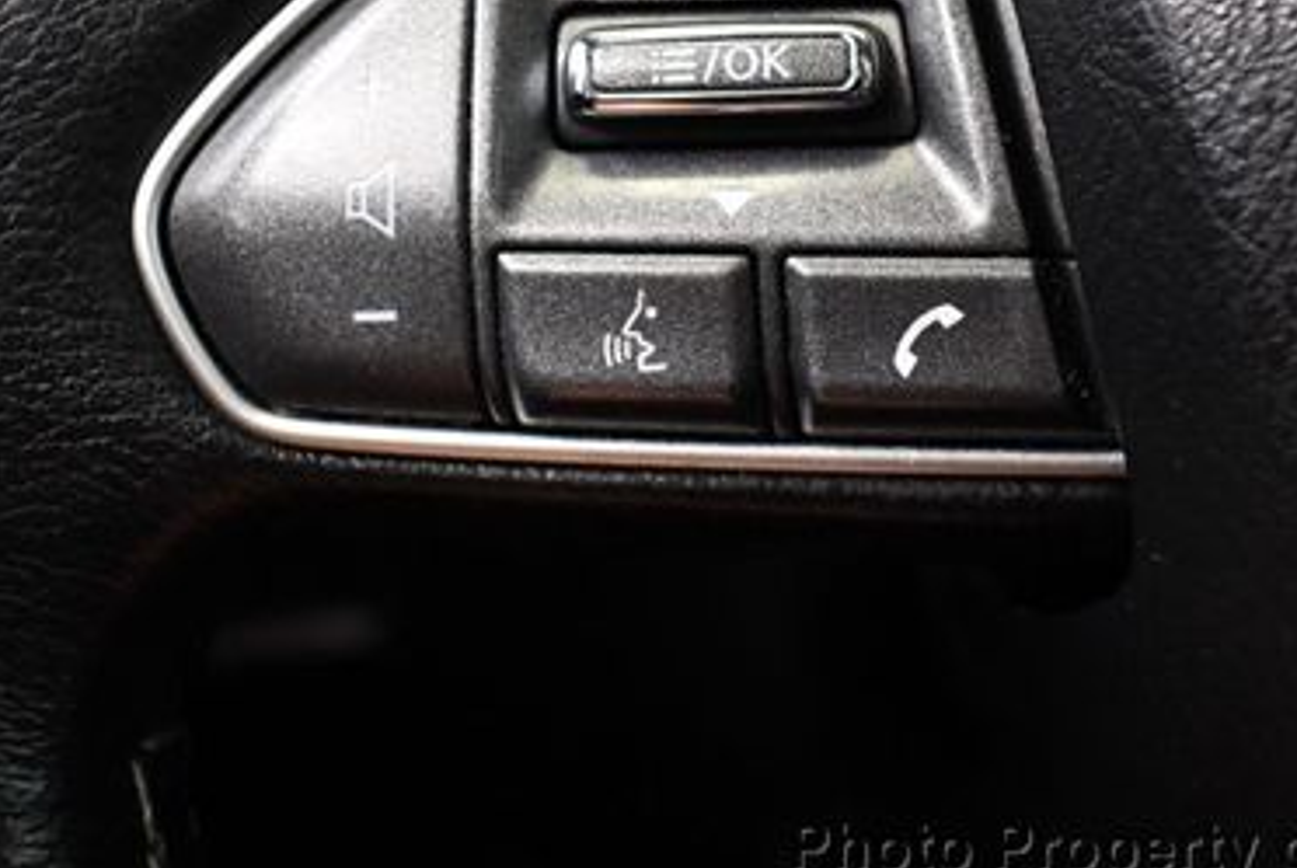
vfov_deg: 21.7
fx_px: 2236
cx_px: 746
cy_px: 167
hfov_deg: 32.3
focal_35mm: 62
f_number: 3.5
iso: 3200
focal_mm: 18
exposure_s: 1/125
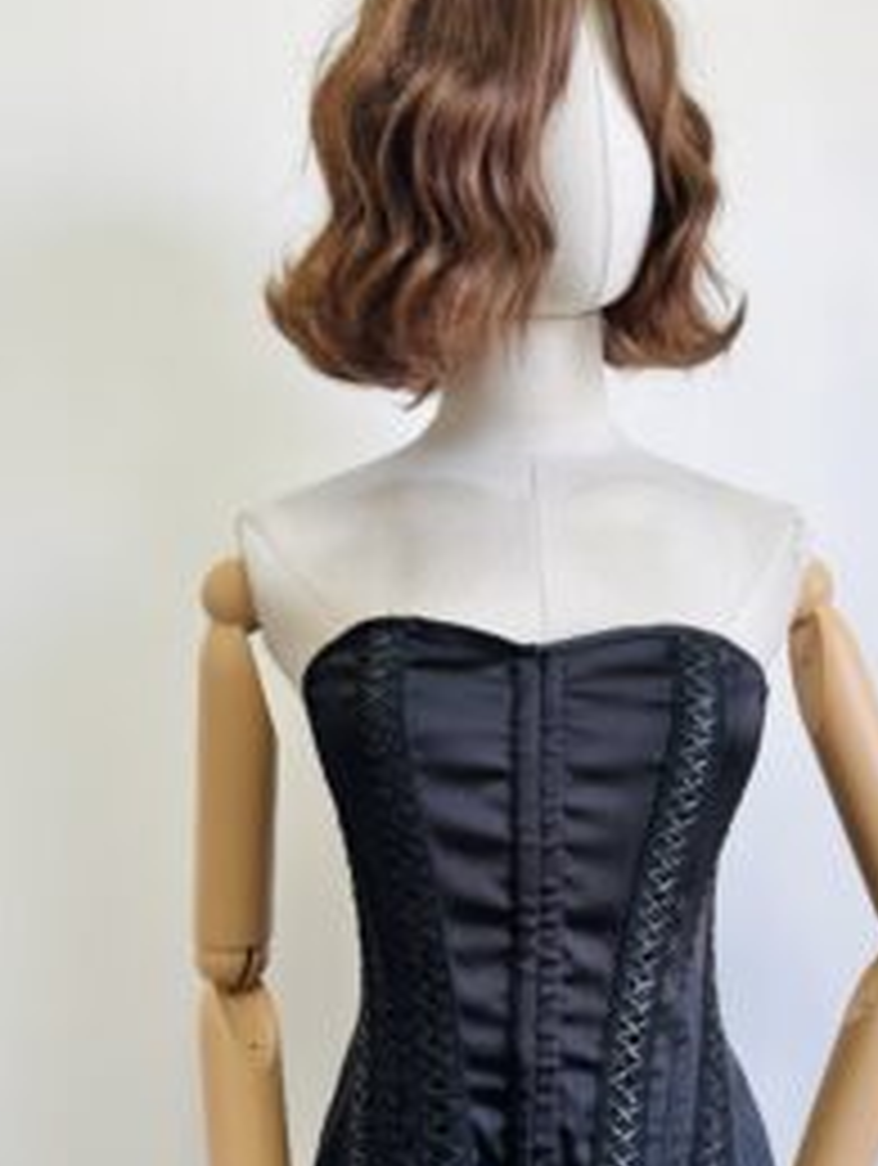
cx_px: 527
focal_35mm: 37
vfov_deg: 49.7
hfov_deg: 38.6
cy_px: 716
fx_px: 1248
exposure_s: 1/60
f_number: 1.78
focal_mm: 6.76
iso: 200
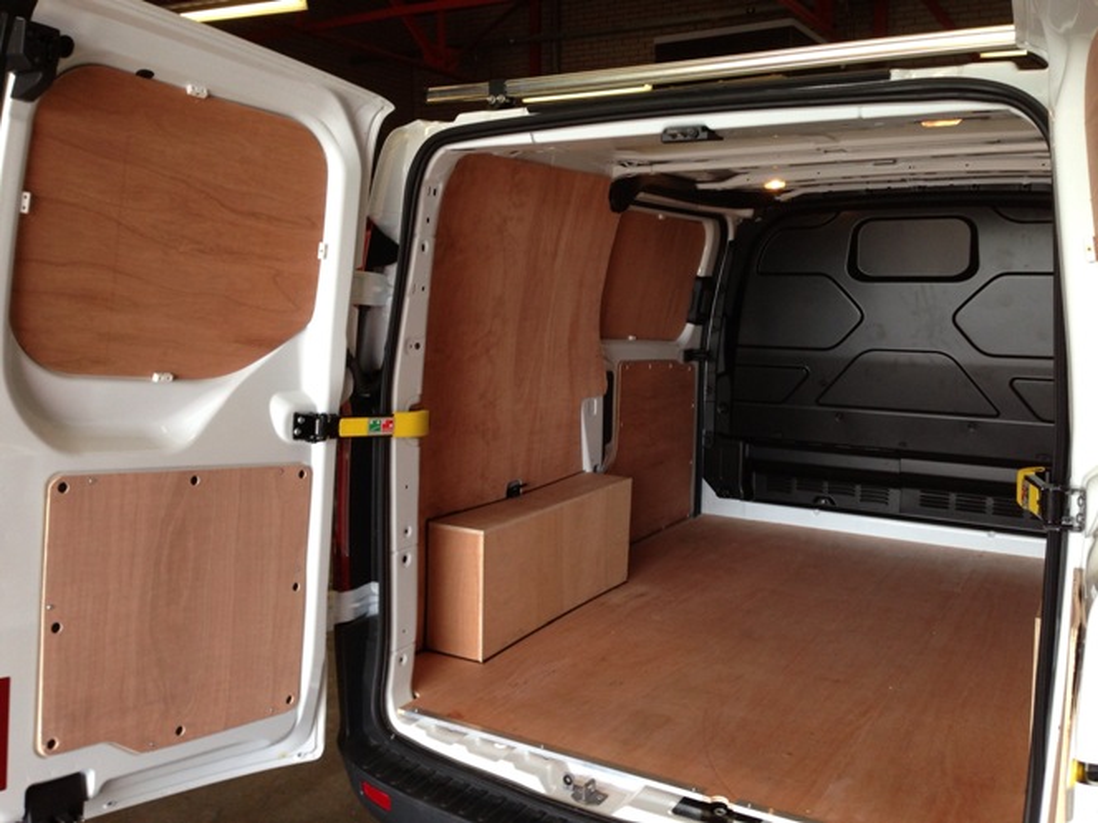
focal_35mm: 33
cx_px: 549
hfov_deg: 55.4
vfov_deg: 42.9
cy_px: 412
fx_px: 1047
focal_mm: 4.13
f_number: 2.4
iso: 64
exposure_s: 1/60
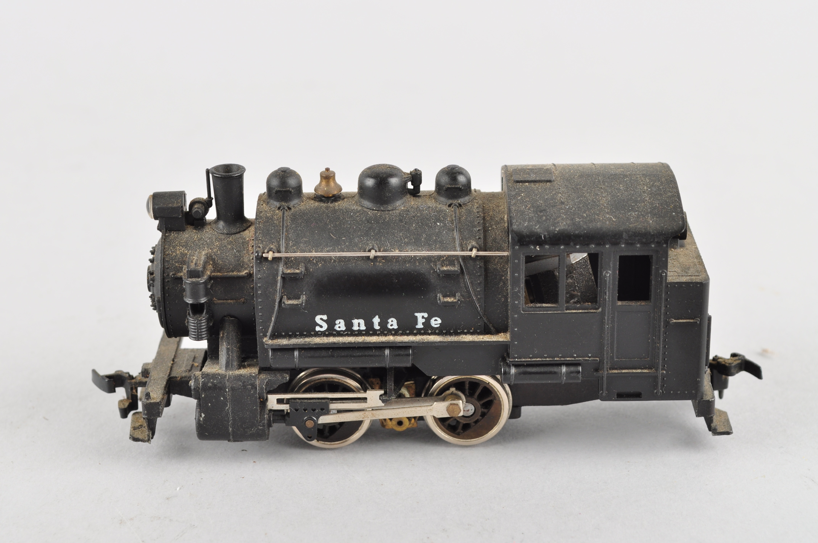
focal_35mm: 82
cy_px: 272
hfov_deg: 24.6
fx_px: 1872
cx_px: 409
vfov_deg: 16.5
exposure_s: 1/100
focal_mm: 55
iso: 160
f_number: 10
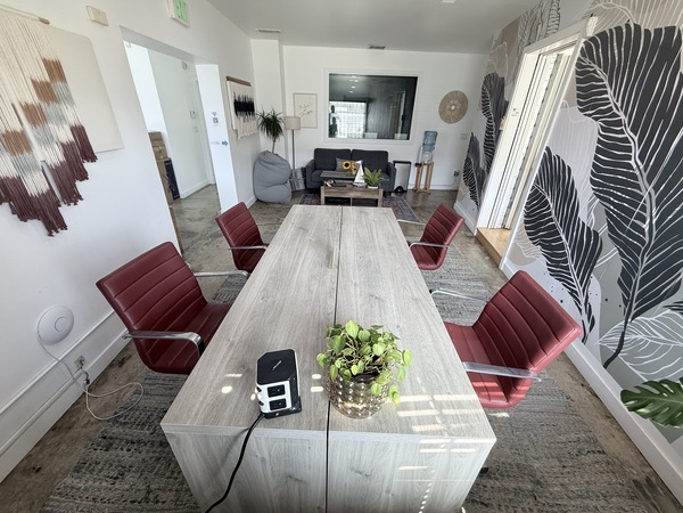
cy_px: 256
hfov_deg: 102.1
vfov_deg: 85.7
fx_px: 276
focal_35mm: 14
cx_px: 342
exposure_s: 1/120
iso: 200
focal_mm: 2.22
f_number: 2.2
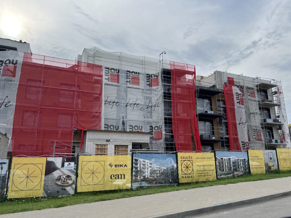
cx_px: 146
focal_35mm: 26
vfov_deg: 53.1
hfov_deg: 67.3
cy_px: 109
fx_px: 219
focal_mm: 5.7
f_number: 1.5
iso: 50
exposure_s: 1/2915
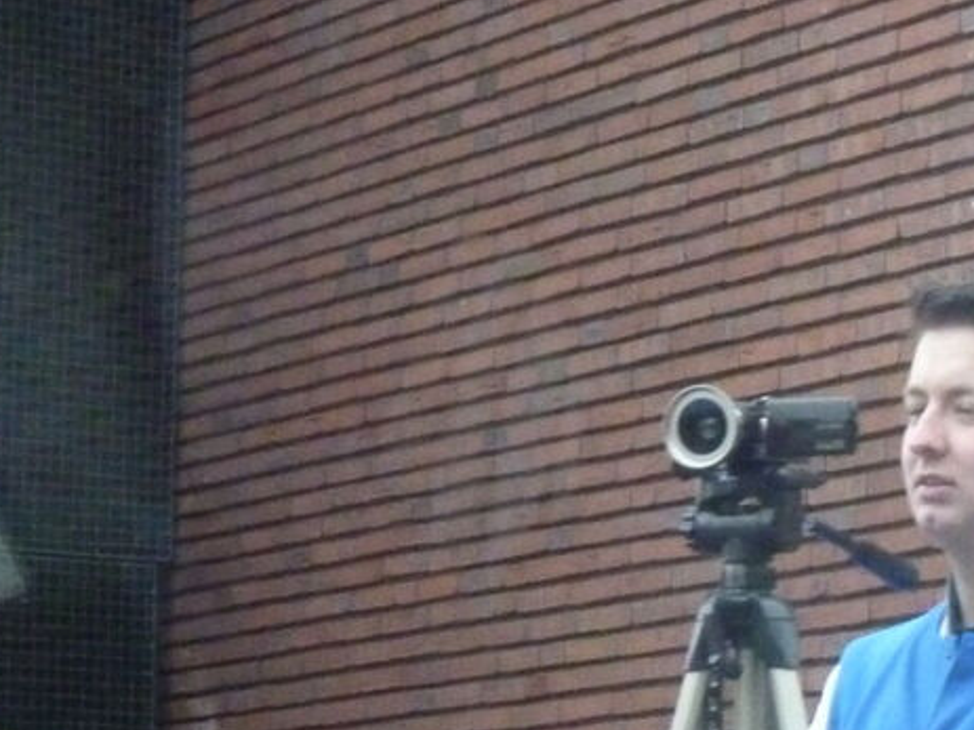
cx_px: 1062
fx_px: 4810
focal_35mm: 171
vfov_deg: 8.7
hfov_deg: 11.4
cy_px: 581
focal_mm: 9.8
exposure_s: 1/80
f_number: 4.9
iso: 800
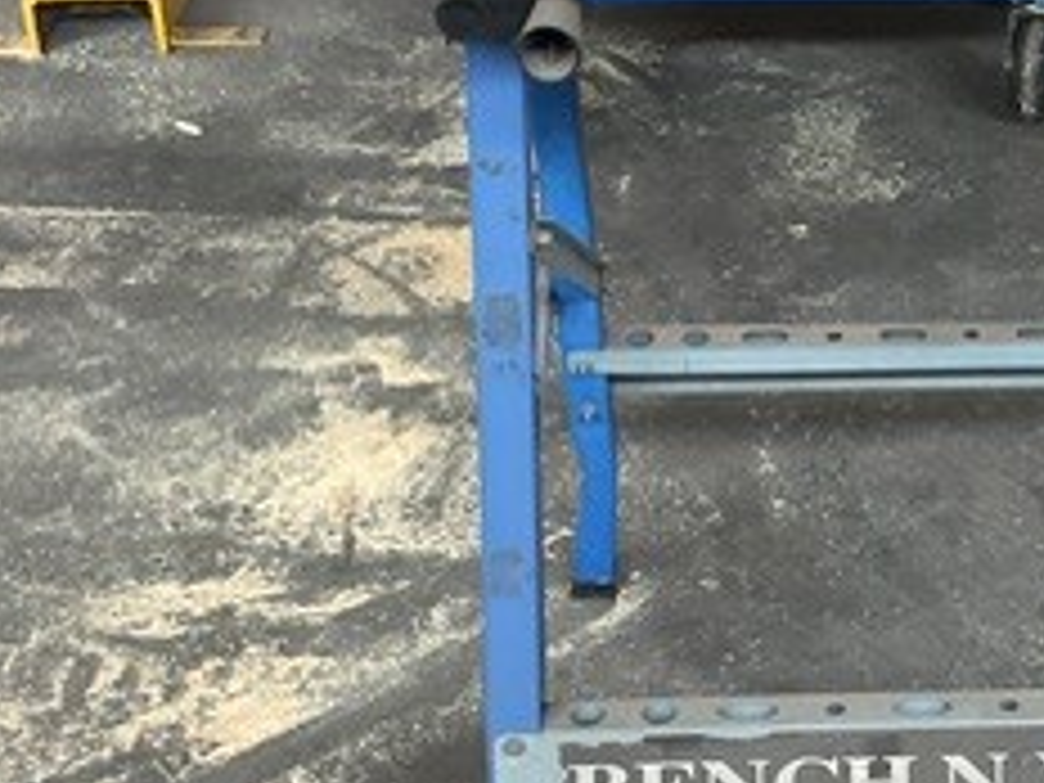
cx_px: 1030
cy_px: 310
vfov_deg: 18.4
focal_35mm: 80
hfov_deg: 23.4
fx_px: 2413
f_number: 1.8
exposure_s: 1/50
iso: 125
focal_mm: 3
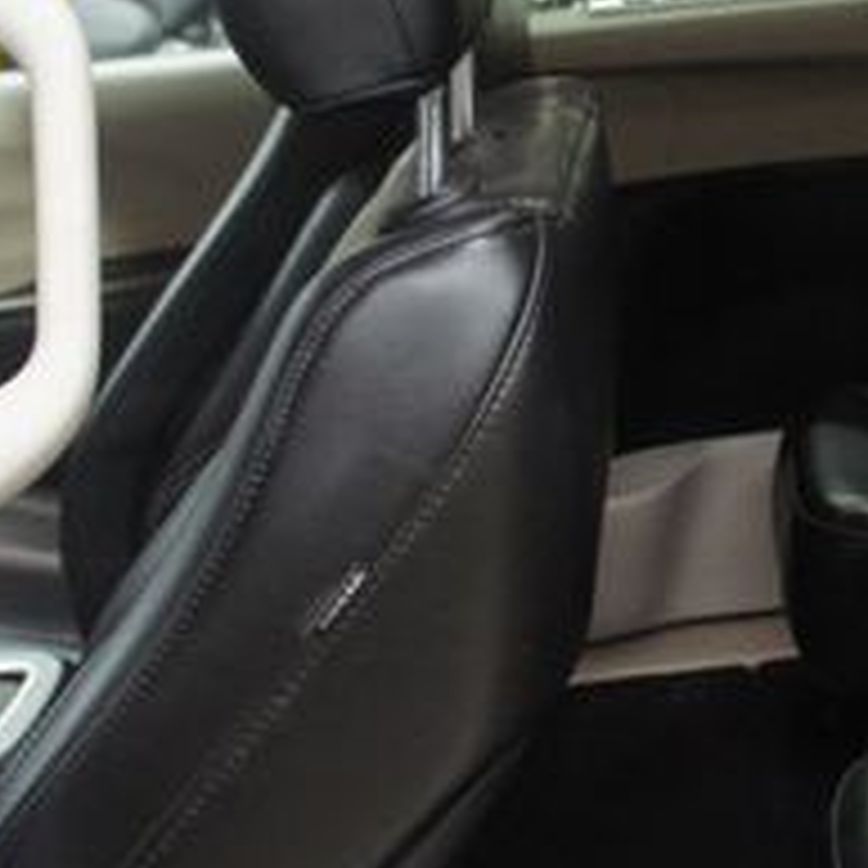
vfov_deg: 22.8
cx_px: 1169
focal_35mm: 76
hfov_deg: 20.5
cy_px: 436
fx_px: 2156
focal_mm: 18
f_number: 3.5
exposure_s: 1/30
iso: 1000
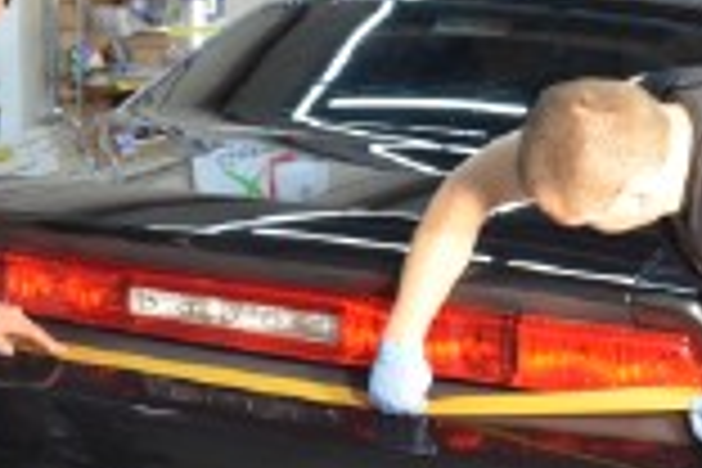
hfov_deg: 25.3
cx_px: 400
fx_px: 1565
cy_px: 414
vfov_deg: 16.8
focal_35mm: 80
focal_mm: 21
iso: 800
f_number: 3.8
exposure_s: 1/60
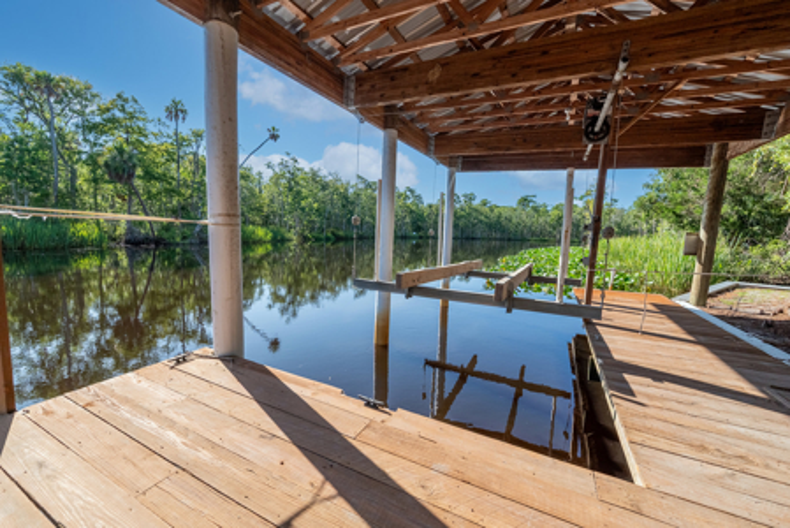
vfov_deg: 81.3
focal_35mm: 14
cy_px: 264
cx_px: 395
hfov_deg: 104.2
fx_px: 307
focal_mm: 14
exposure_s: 1/8000
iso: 320
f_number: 8
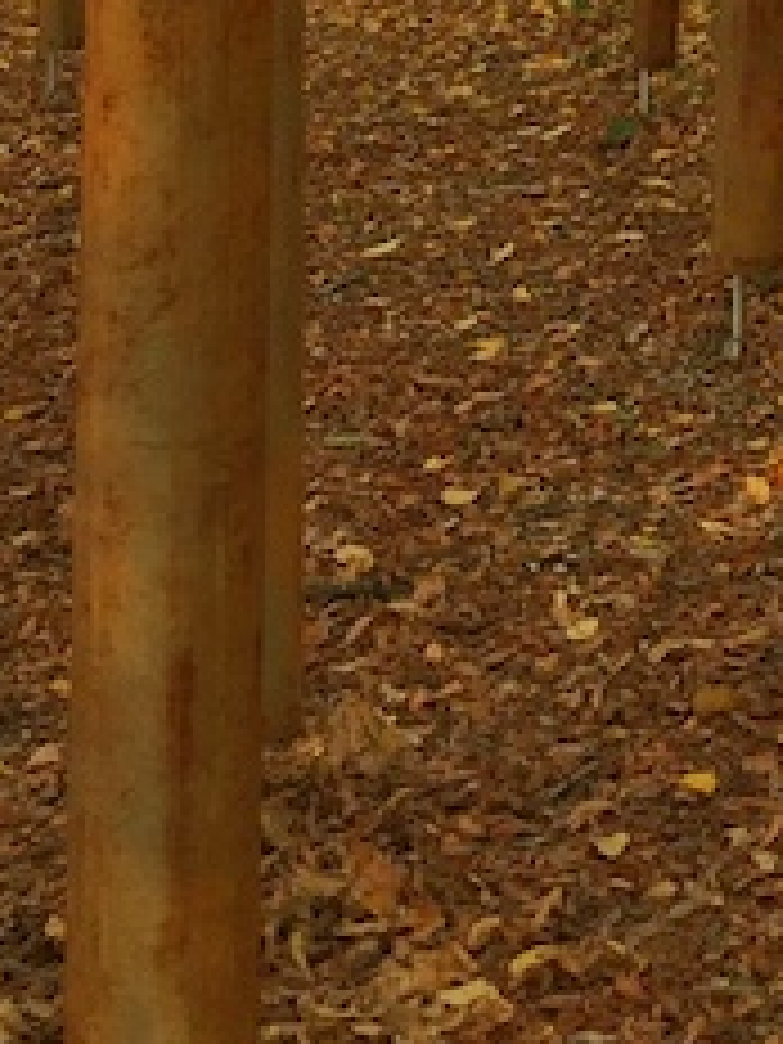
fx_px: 3619
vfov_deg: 14.6
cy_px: -792
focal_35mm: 120
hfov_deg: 12.0
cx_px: 994
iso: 32
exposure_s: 1/449
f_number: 2.2
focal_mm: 4.15
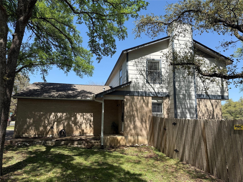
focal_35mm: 24
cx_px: 122
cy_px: 91
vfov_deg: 56.8
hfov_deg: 71.6
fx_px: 168
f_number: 1.78
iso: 80
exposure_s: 1/2525
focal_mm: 6.76
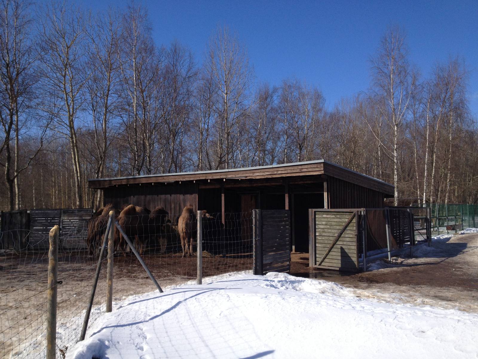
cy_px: 180
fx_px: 483
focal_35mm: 35
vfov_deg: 40.7
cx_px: 239
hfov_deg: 52.6
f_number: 2.4
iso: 50
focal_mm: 4.28
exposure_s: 1/2404
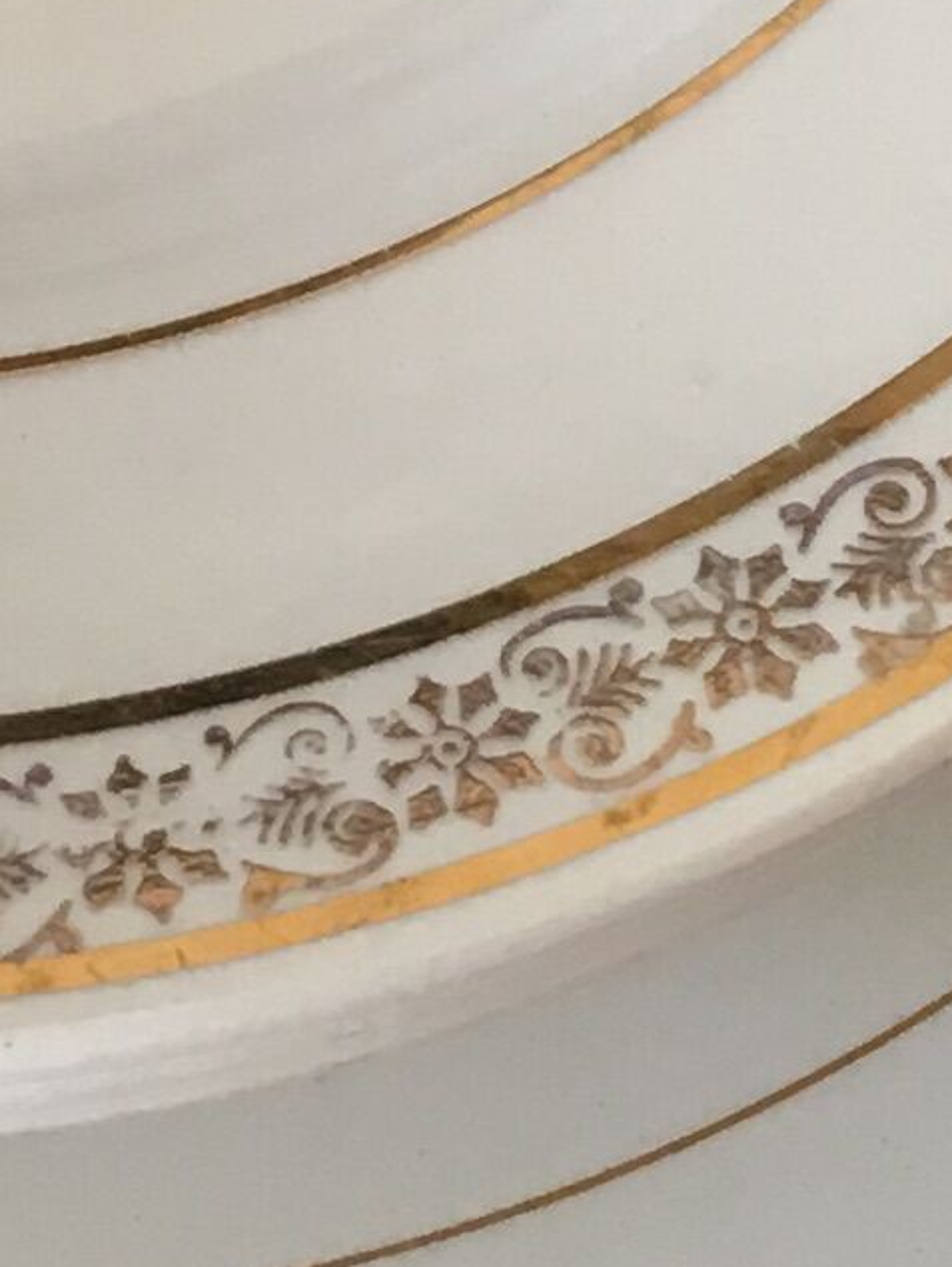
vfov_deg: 10.0
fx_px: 6740
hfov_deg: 8.0
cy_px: -1209
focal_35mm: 184
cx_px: -176
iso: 80
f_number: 2.2
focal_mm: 4.15
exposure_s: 1/33
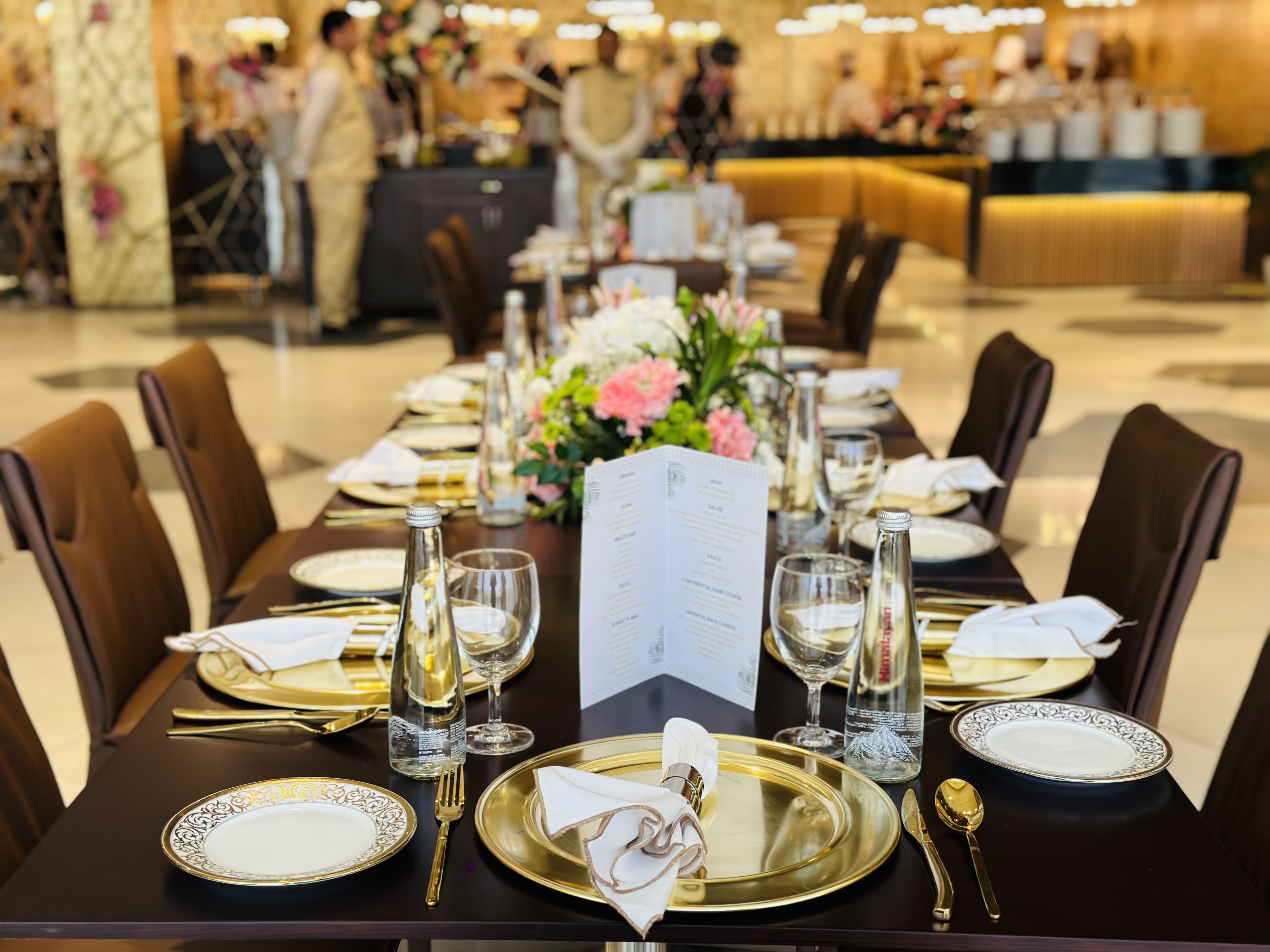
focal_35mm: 48
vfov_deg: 30.3
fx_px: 1761
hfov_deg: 39.7
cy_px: 476
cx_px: 635
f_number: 1.78
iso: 100
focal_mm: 6.86
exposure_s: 1/121
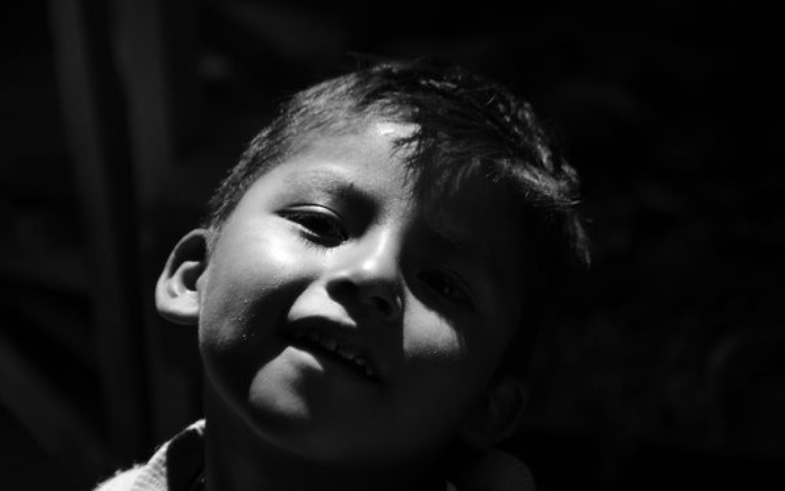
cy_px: 249
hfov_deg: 15.1
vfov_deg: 9.5
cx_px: 393
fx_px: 2952
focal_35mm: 138
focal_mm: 90
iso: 100
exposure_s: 1/320
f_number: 5.6
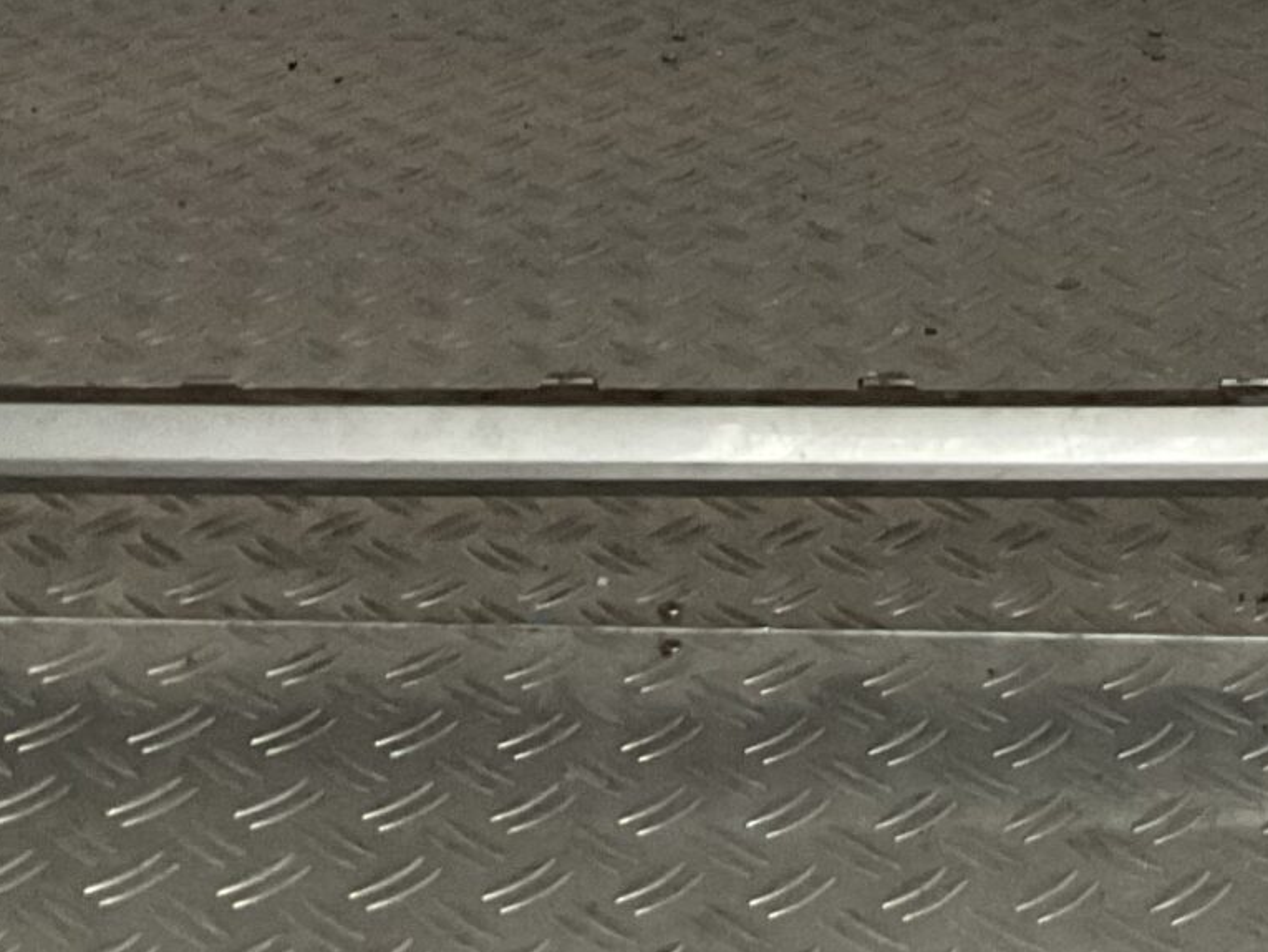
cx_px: 627
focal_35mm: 97
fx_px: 3554
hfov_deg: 20.2
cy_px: -587
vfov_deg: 14.0
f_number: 1.8
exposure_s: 1/33
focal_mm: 3
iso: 250
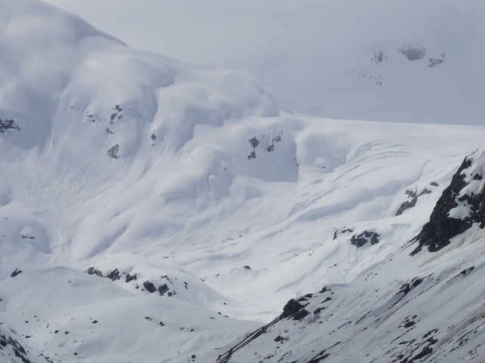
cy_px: 178
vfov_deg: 3.7
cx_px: 152
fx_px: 5575
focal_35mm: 398
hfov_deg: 5.0
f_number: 6.3
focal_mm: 35.7
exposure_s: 1/2000
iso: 100
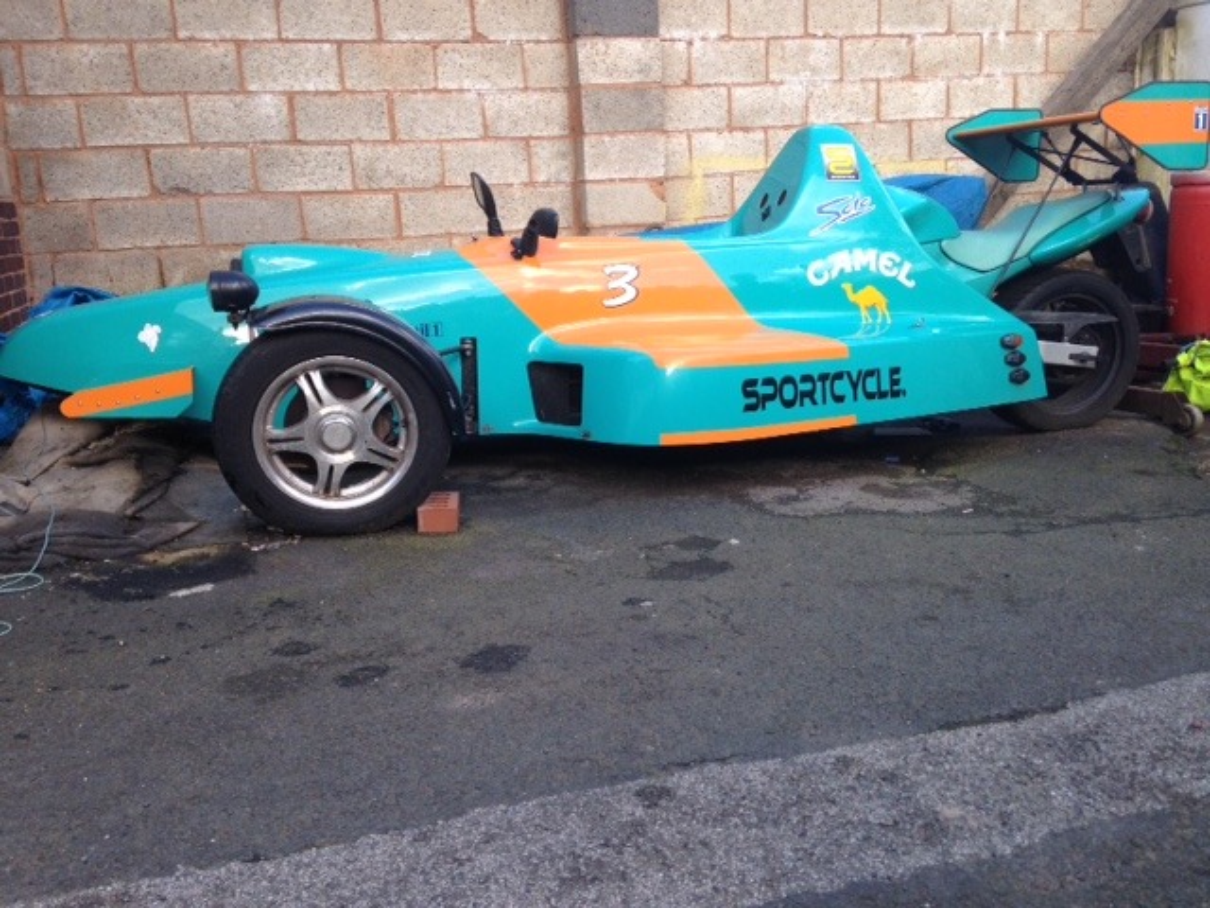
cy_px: 454
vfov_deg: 42.9
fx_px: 1154
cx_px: 605
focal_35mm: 33
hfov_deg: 55.4
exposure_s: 1/185
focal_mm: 4.12
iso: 50
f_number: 2.4
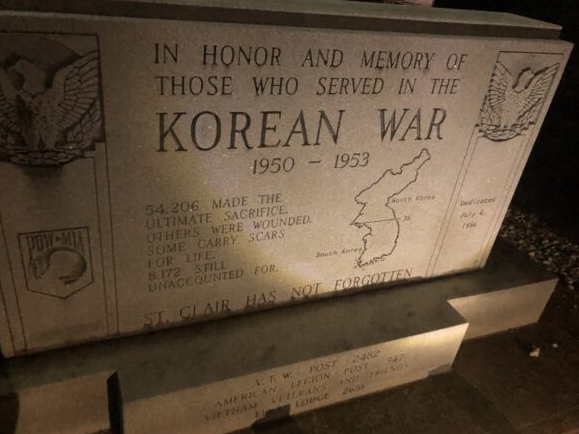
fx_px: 485
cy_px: 222
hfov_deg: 61.7
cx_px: 290
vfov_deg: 48.2
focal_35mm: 29
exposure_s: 1/4
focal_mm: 3.99
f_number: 1.8
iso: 320
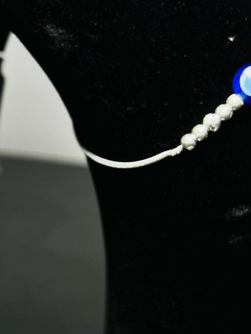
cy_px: 157
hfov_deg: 15.1
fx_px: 937
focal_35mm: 97
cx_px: 36
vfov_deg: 20.2
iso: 32
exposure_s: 1/100
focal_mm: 5.7
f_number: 1.5
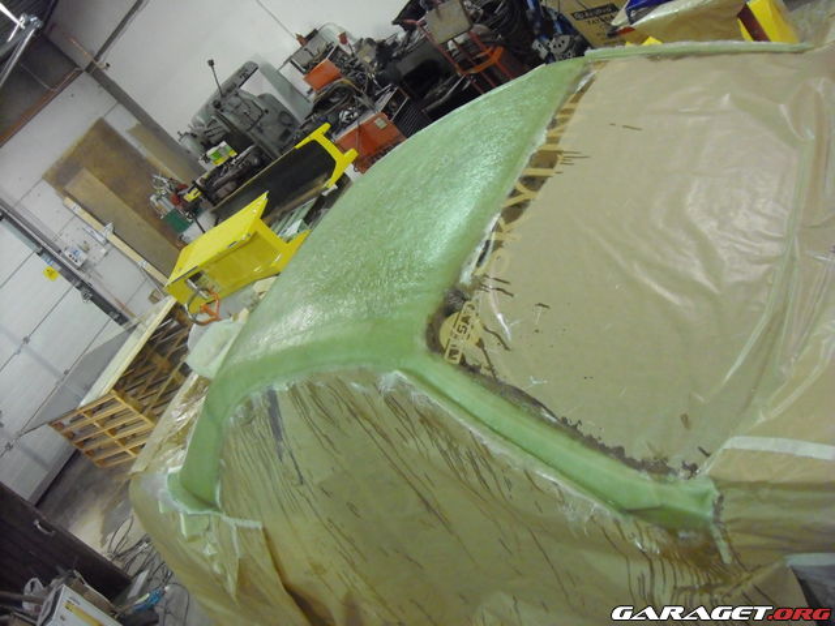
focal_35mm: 37
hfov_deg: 50.1
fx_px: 893
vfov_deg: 38.7
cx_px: 418
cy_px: 313
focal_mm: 6.2
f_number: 2.7
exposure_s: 1/30
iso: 800
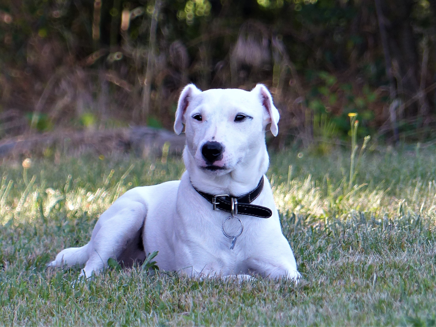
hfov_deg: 4.5
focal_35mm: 436
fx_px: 5490
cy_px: 164
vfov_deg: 3.4
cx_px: 218
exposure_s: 1/125
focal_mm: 78.4
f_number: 3.2
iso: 100
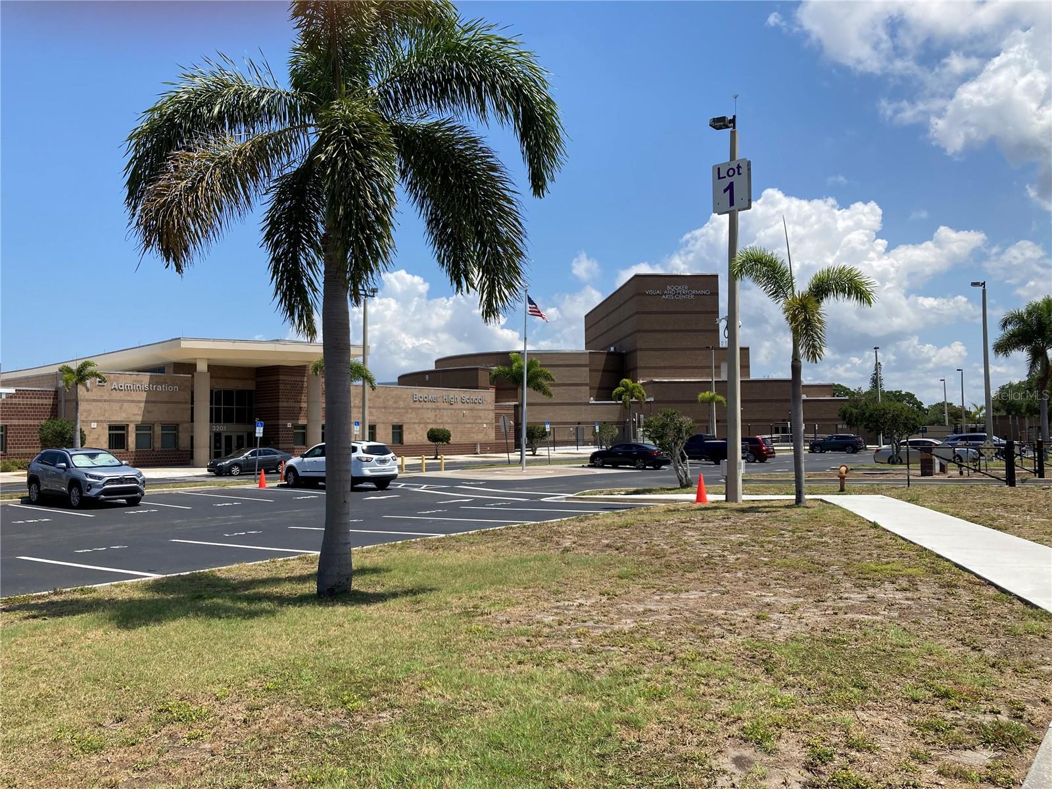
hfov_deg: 63.4
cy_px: 394
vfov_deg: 49.7
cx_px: 526
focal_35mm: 28
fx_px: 851
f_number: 1.8
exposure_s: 1/2703
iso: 25
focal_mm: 3.99
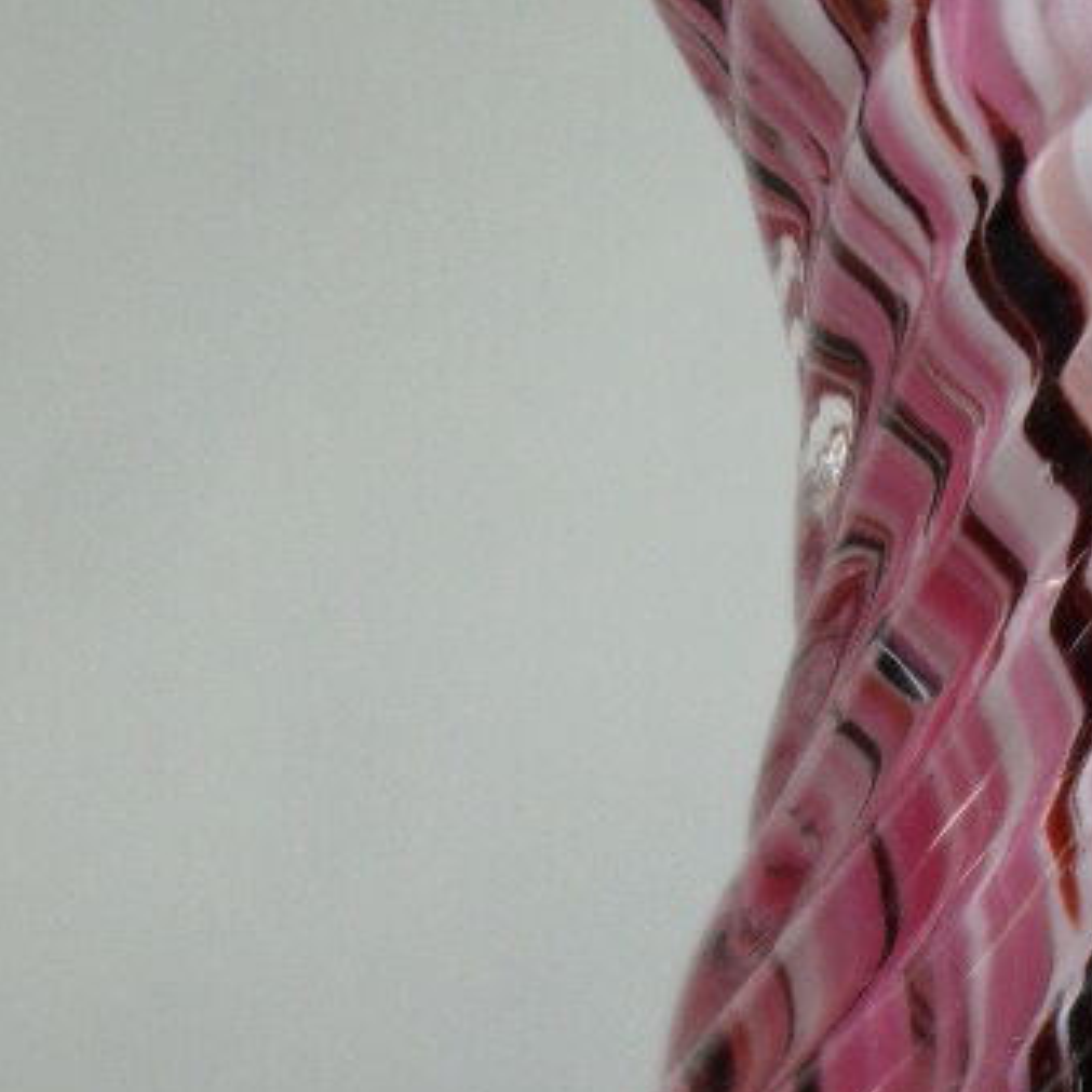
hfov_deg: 5.2
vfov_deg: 5.1
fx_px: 11992
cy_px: 2019
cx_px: 1241
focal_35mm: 336
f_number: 5.6
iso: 400
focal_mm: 50
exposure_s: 1/80
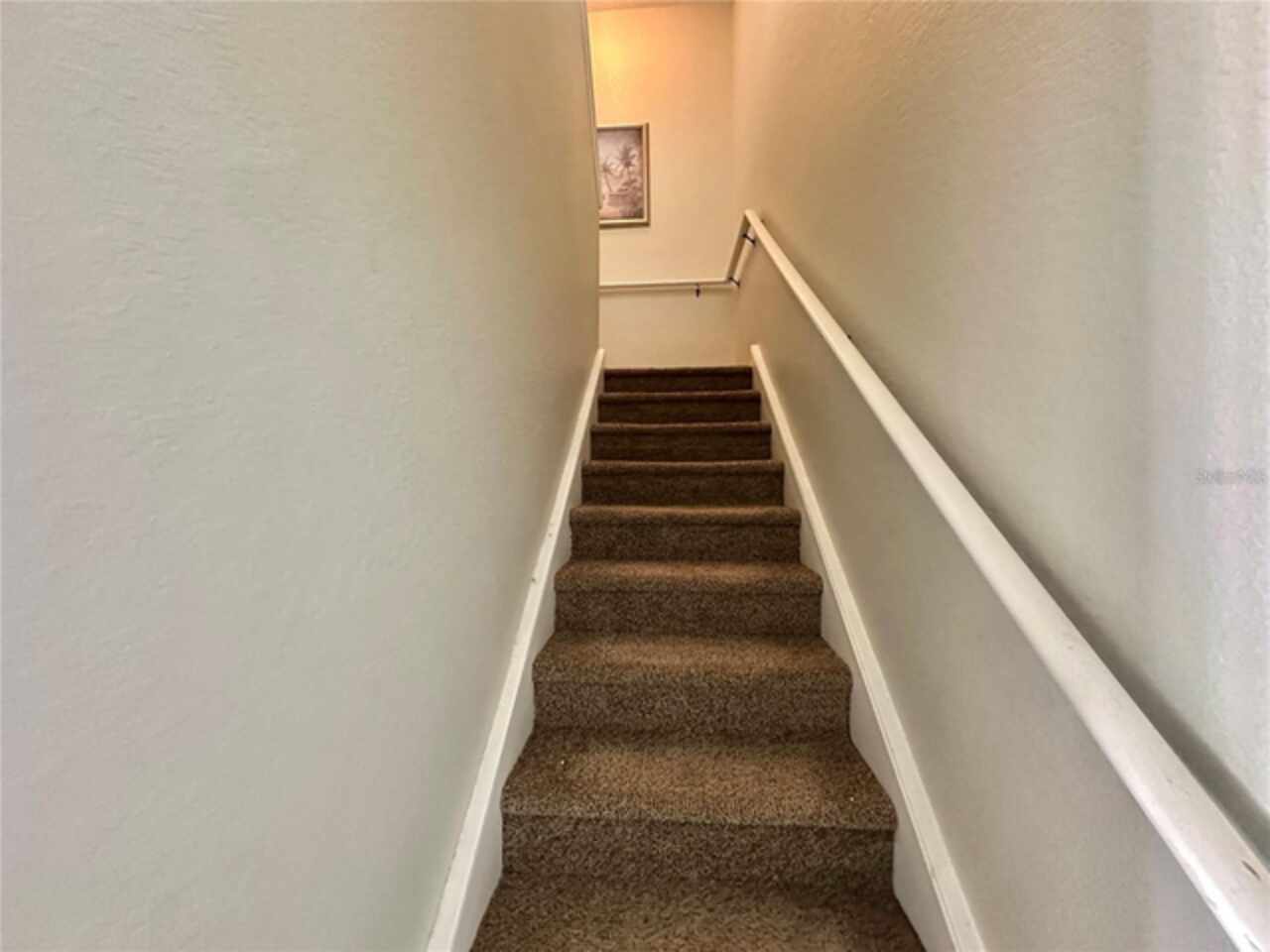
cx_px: 635
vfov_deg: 85.7
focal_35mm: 14
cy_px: 476
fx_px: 514
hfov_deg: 102.1
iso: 1000
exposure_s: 1/60
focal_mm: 2.22
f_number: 2.2
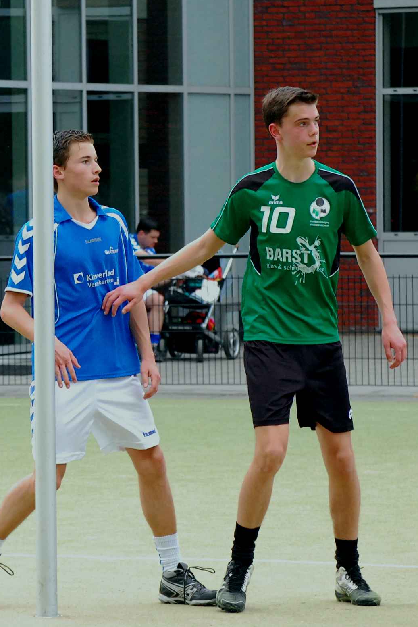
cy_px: 313
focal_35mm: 195
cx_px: -12
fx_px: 3395
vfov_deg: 10.5
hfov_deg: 7.0
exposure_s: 1/1000
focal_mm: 86
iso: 1600
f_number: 6.3
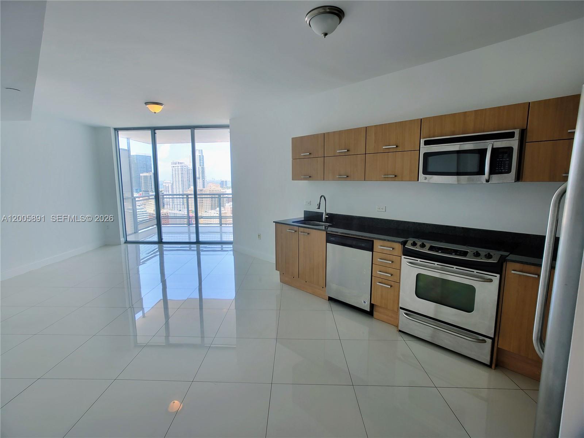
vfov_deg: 53.1
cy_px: 219
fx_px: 439
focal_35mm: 26
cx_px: 292
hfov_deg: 67.3
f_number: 1.8
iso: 64
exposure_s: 1/120
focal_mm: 5.4
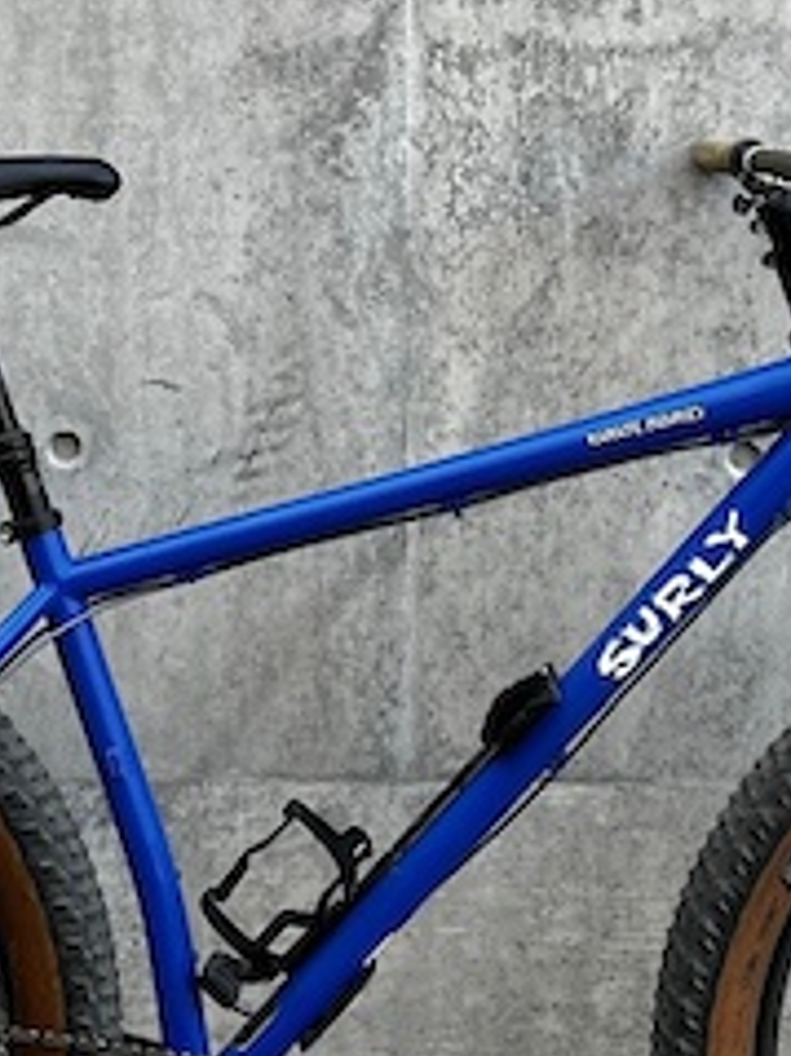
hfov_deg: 17.0
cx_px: 393
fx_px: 2653
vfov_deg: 22.5
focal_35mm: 87
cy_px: 411
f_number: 1.6
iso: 40
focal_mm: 5.1
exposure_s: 1/179
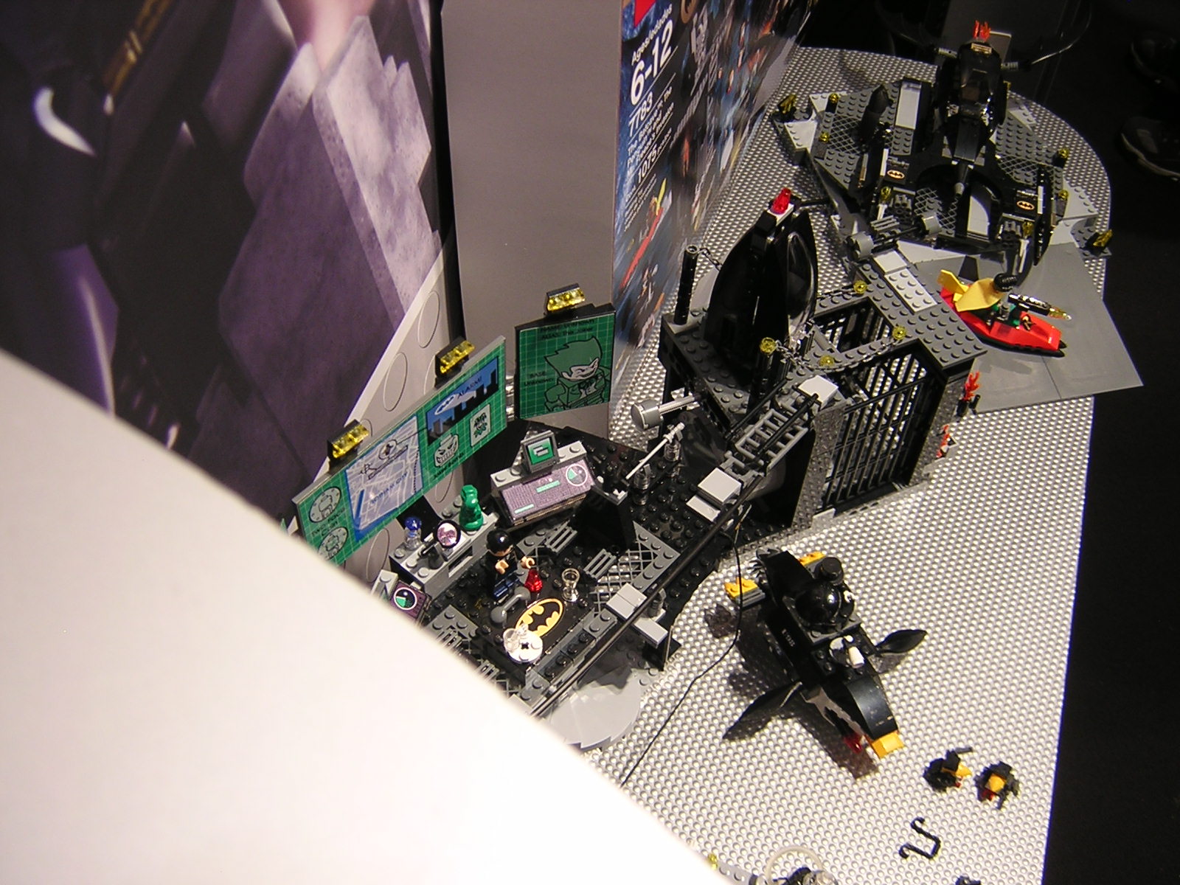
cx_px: 590
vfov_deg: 39.7
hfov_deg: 51.4
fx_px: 1227
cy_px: 442
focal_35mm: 36
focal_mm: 4.7
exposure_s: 1/5.3
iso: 100
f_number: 2.6
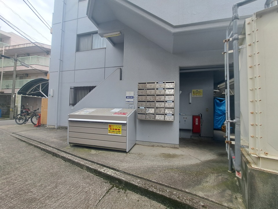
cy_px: 104
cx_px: 139
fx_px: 104
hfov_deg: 106.2
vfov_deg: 89.9
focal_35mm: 13
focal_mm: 1.74
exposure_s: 1/262
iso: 50
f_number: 2.2
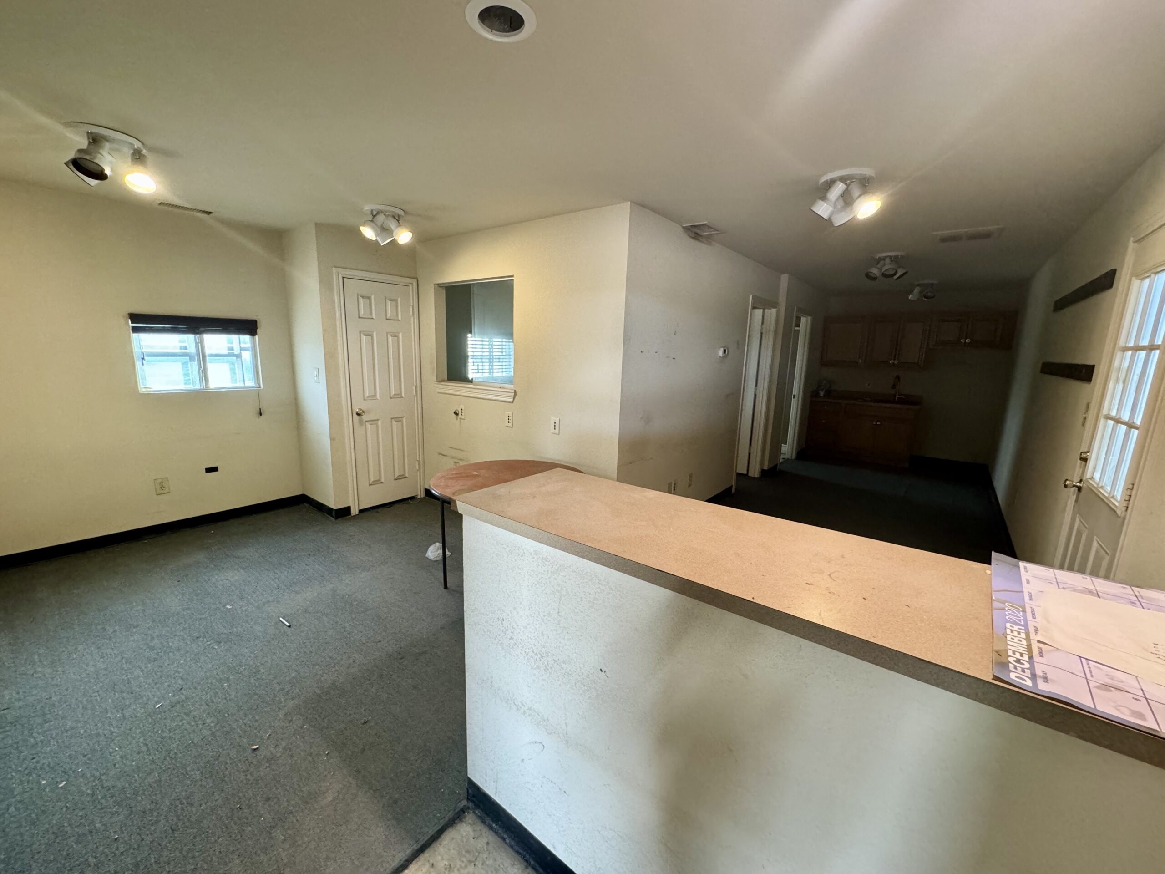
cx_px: 582
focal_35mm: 14
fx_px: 471
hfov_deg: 102.1
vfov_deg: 85.7
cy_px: 437
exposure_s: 1/60
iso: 320
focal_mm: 2.22
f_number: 2.2
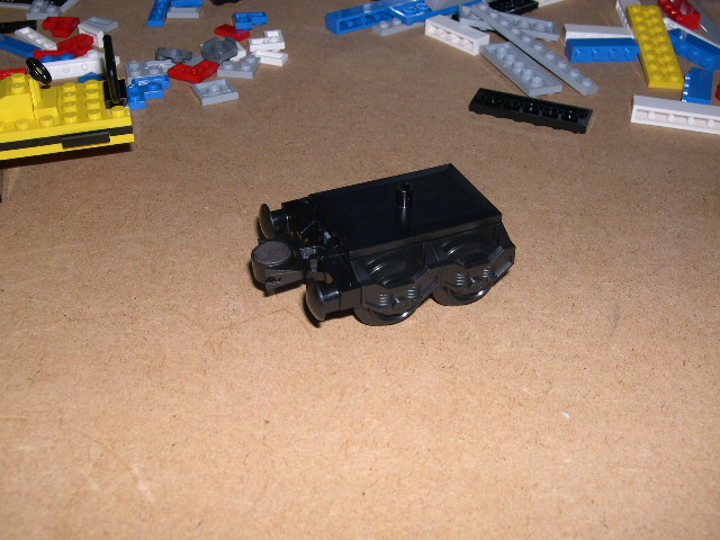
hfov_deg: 44.8
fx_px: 874
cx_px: 360
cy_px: 270
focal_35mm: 42
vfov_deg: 34.3
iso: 100
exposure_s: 1/60
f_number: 8
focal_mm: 9
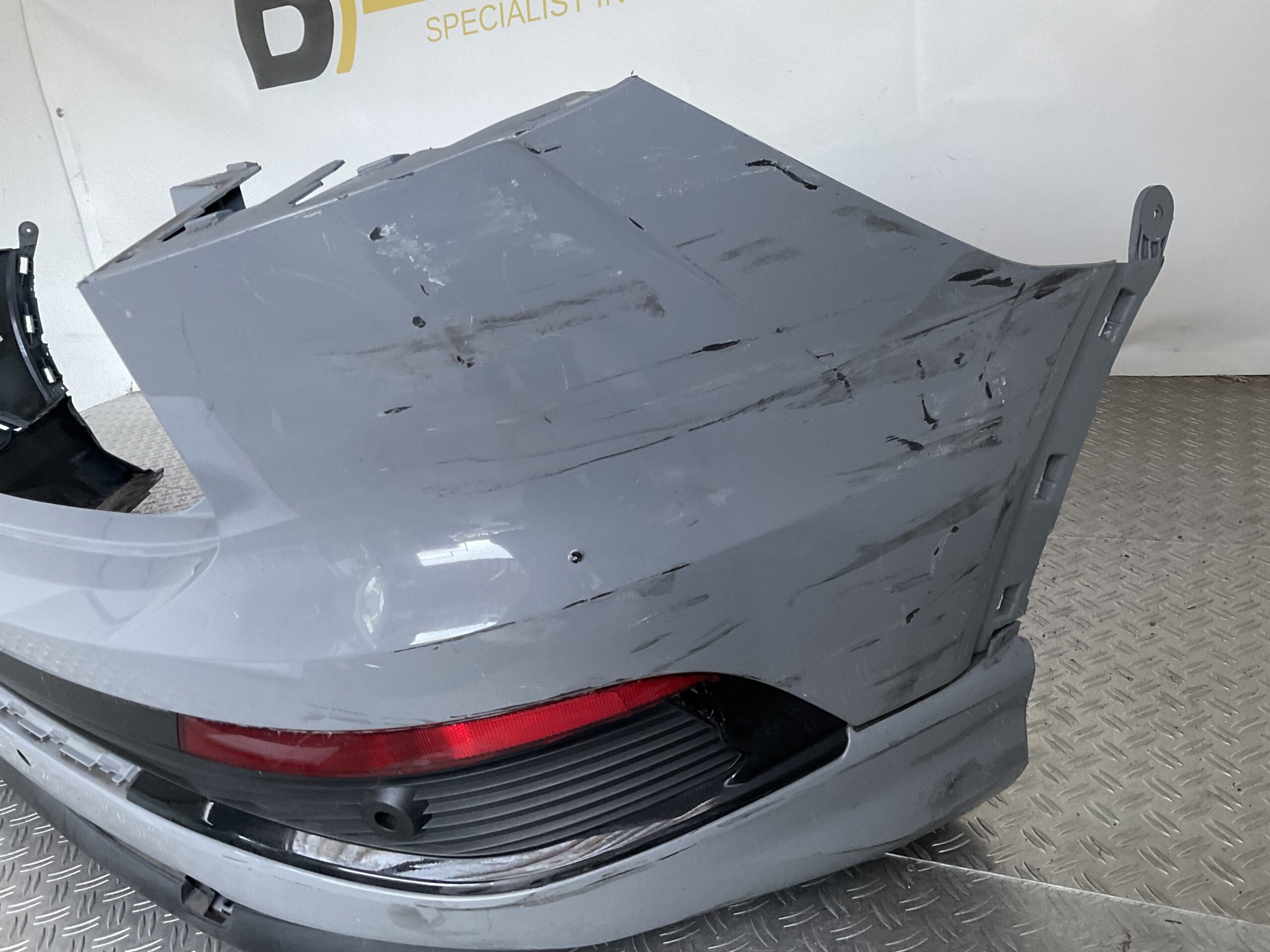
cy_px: 476
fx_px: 1064
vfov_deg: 48.2
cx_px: 635
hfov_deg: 61.7
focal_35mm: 29
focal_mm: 3
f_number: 1.8
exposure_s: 1/50
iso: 100
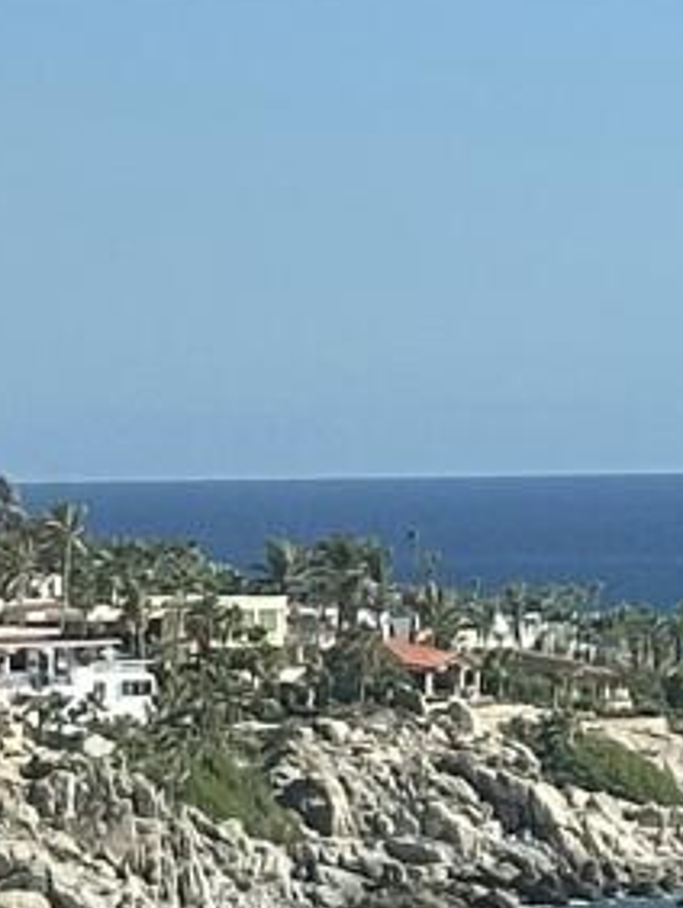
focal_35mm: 340
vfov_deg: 5.3
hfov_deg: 4.4
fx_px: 8931
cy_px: 3149
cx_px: 0
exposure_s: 1/3257
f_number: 1.78
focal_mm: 6.86
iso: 64
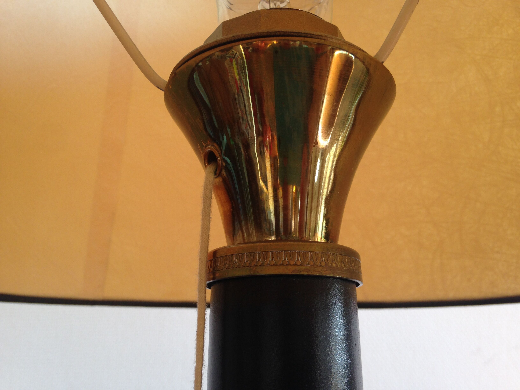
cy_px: 195
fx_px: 496
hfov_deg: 55.4
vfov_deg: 42.9
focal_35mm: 33
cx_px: 260
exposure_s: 1/60
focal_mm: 4.12
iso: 50
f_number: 2.4
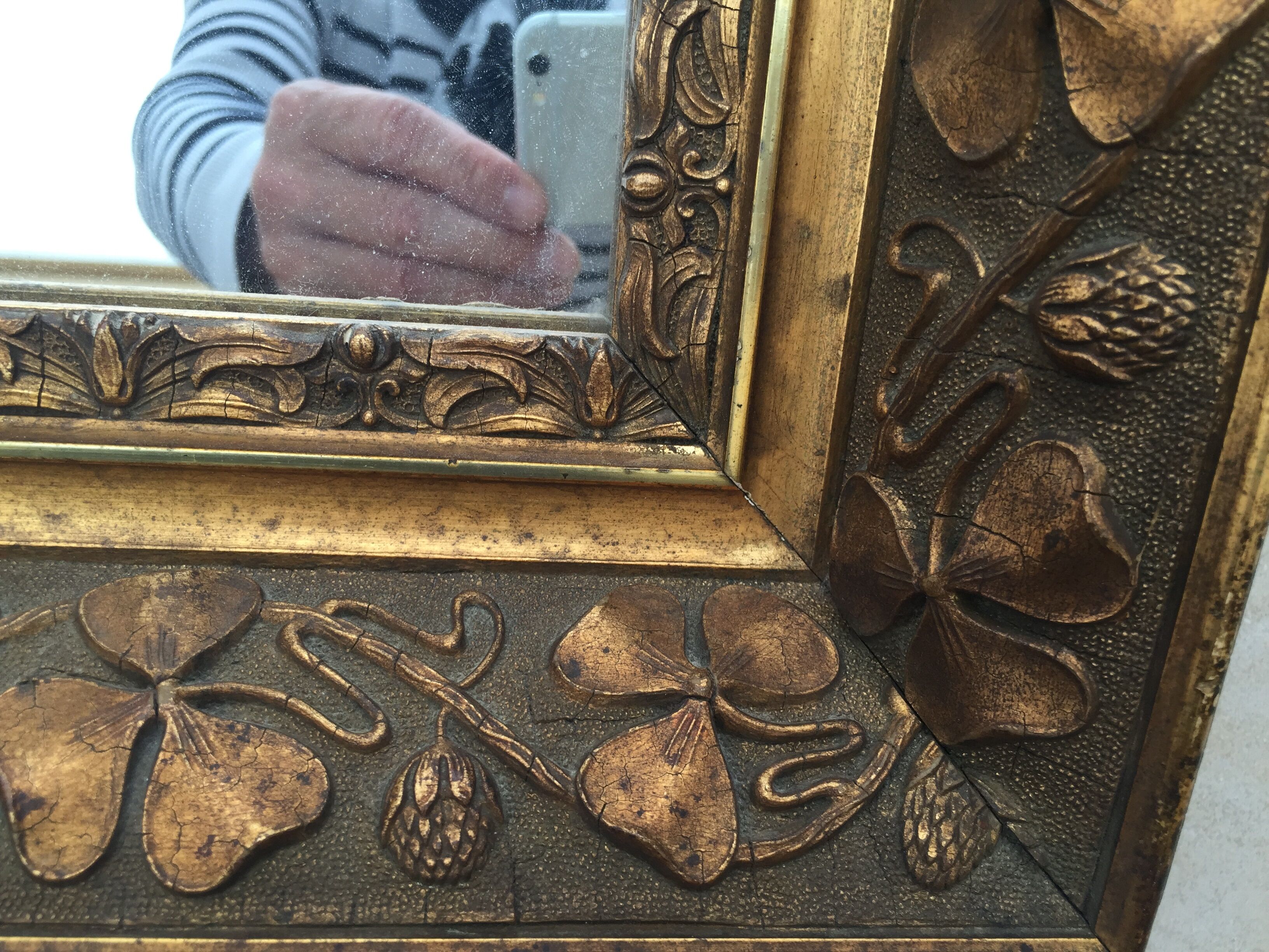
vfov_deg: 48.2
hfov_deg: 61.7
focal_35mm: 29
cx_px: 634
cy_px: 476
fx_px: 1063
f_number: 2.2
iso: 40
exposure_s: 1/120
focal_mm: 4.15
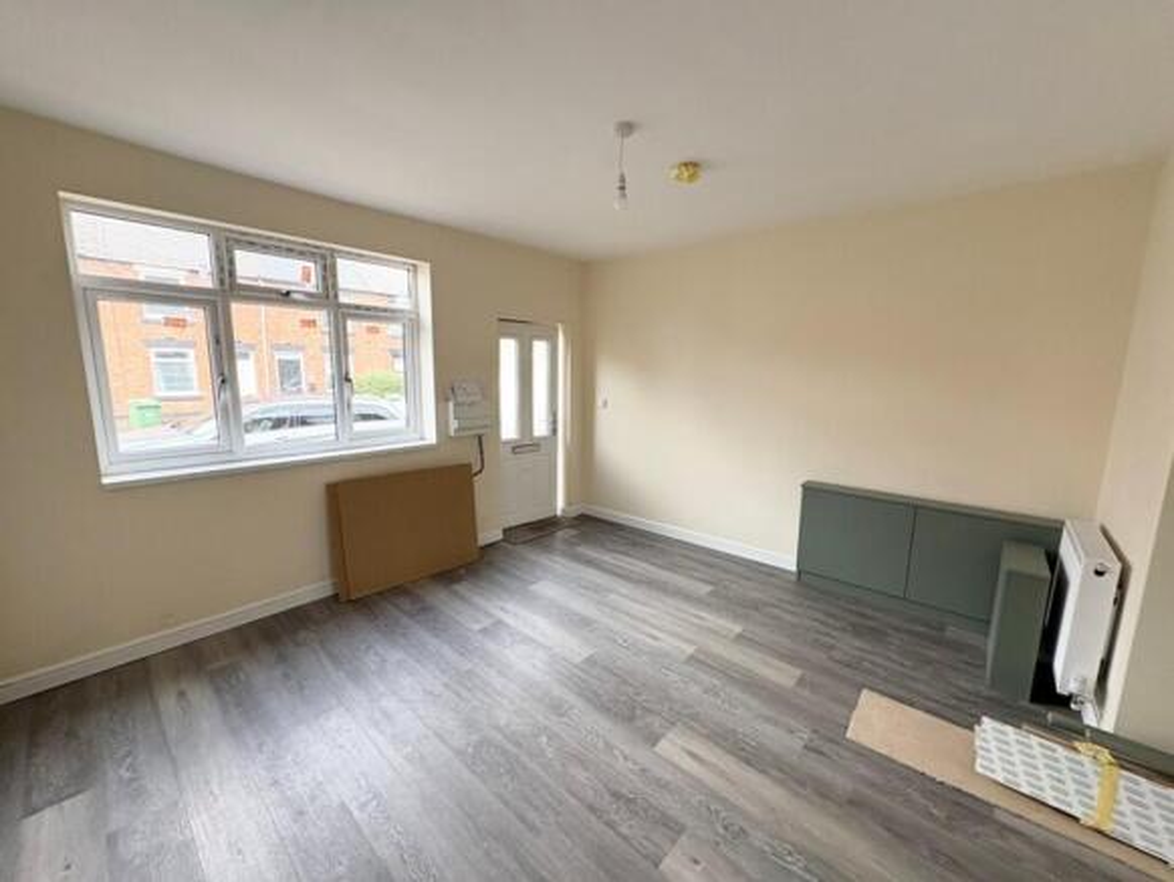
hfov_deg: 102.0
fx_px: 475
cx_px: 587
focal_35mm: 14
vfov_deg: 85.7
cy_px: 441
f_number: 2.2
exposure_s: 1/143
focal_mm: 2.22
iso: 100
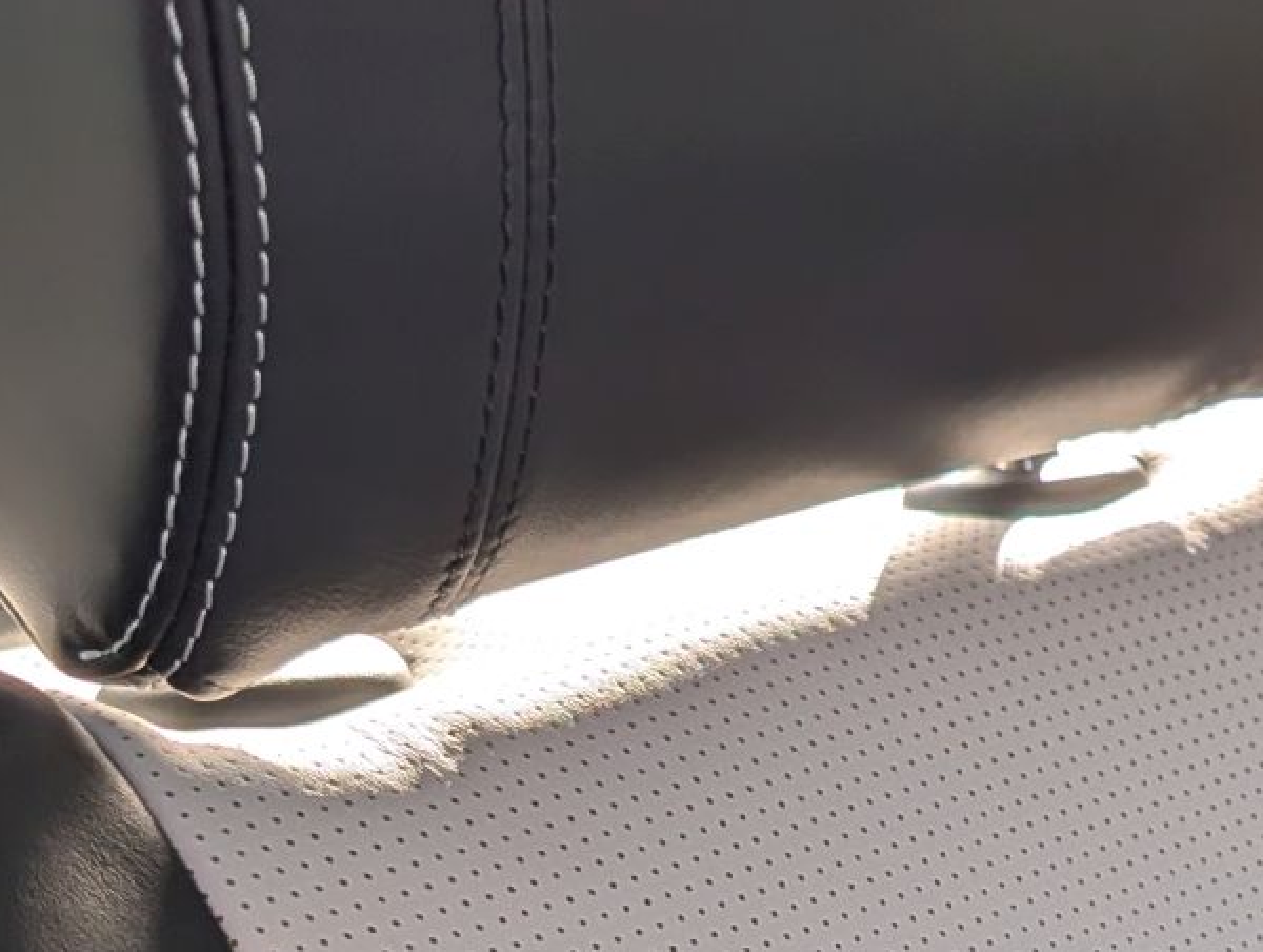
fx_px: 2924
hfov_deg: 23.4
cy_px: 1413
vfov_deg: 16.8
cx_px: 1255
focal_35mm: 80
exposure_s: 1/1272
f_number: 1.68
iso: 254
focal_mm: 6.9
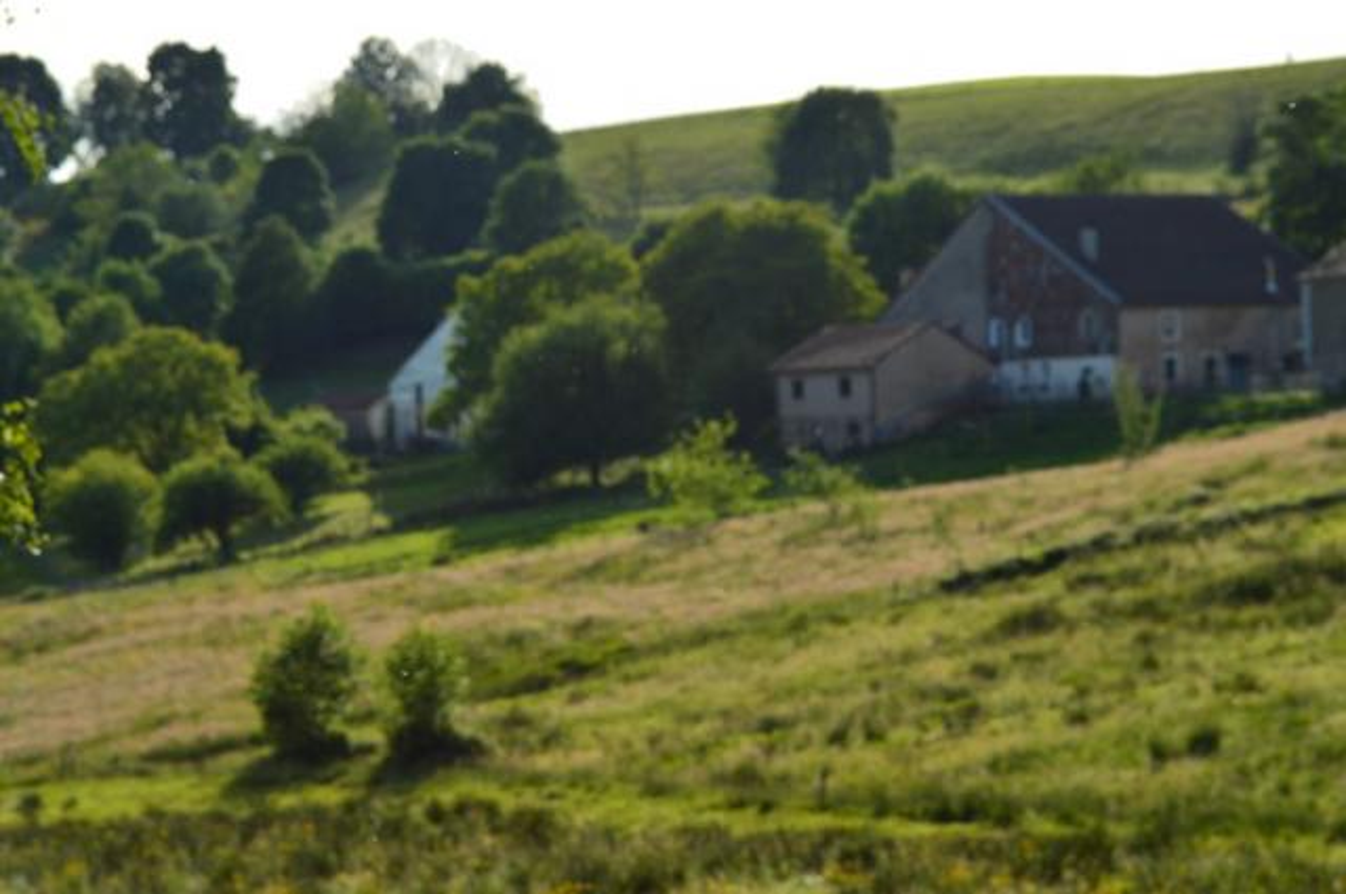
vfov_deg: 13.0
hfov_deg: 19.5
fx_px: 3921
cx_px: 673
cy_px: 447
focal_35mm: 105
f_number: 11
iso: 360
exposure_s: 1/500
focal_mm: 70
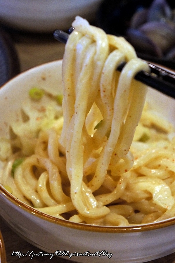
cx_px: 88
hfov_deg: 16.5
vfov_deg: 24.6
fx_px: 602
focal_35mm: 82
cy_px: 132
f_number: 5.6
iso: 1600
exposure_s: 1/15
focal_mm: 55
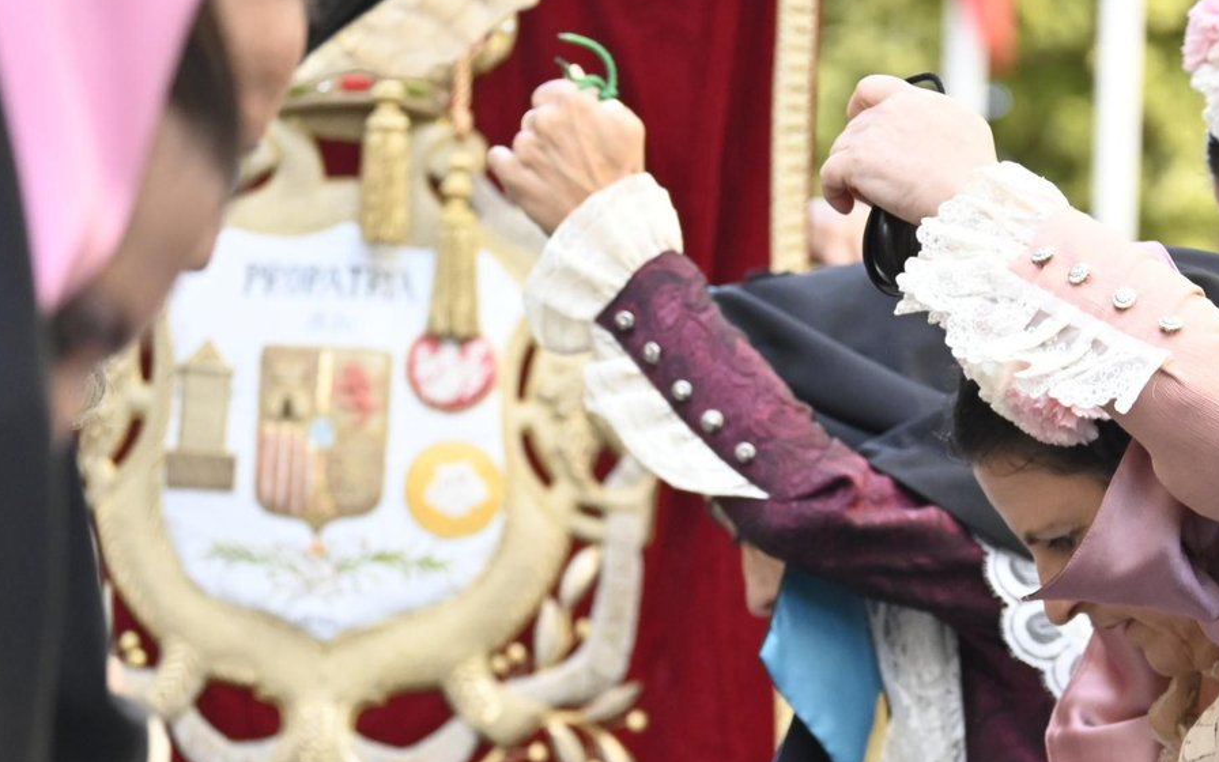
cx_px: 907
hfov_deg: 5.3
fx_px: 13153
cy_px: 578
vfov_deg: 3.3
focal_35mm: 396
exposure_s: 1/400
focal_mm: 145
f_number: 5.3
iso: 1250
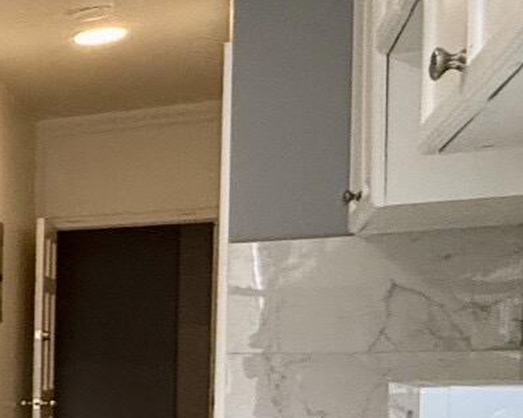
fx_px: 1099
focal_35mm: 71
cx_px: -749
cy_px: 405
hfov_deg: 14.9
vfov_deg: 20.9
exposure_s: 1/99
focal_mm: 2.22
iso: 160
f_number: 2.2
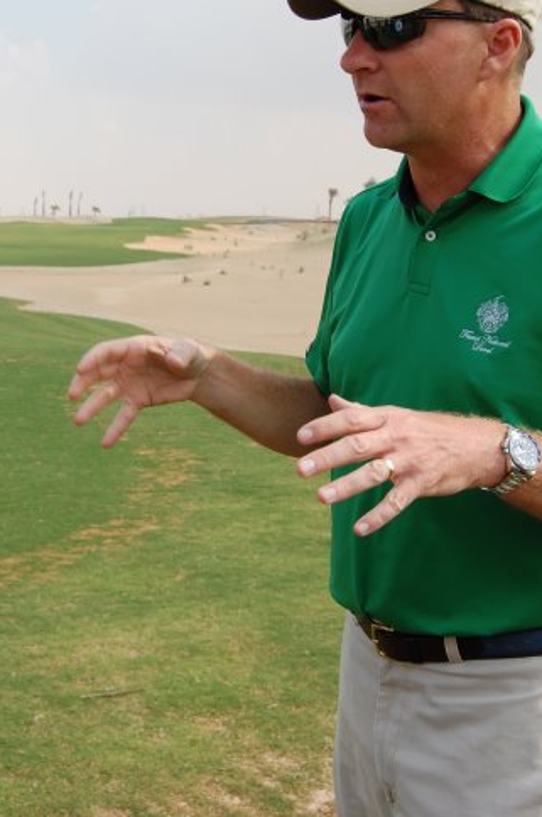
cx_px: 225
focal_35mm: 56
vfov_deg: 35.5
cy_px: 314
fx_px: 1269
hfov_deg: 24.1
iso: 200
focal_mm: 30
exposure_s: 1/320
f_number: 9
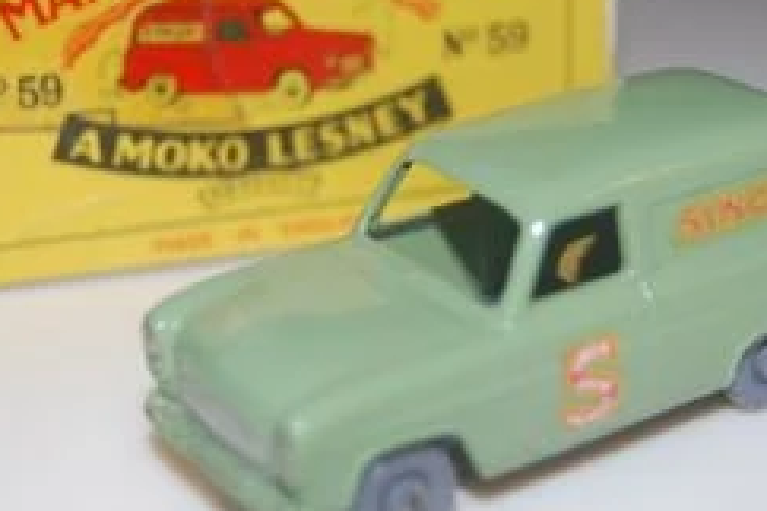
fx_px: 2108
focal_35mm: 99
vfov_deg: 13.8
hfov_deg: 20.6
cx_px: 396
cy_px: 175
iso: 200
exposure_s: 1/60
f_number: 4.5
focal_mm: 32
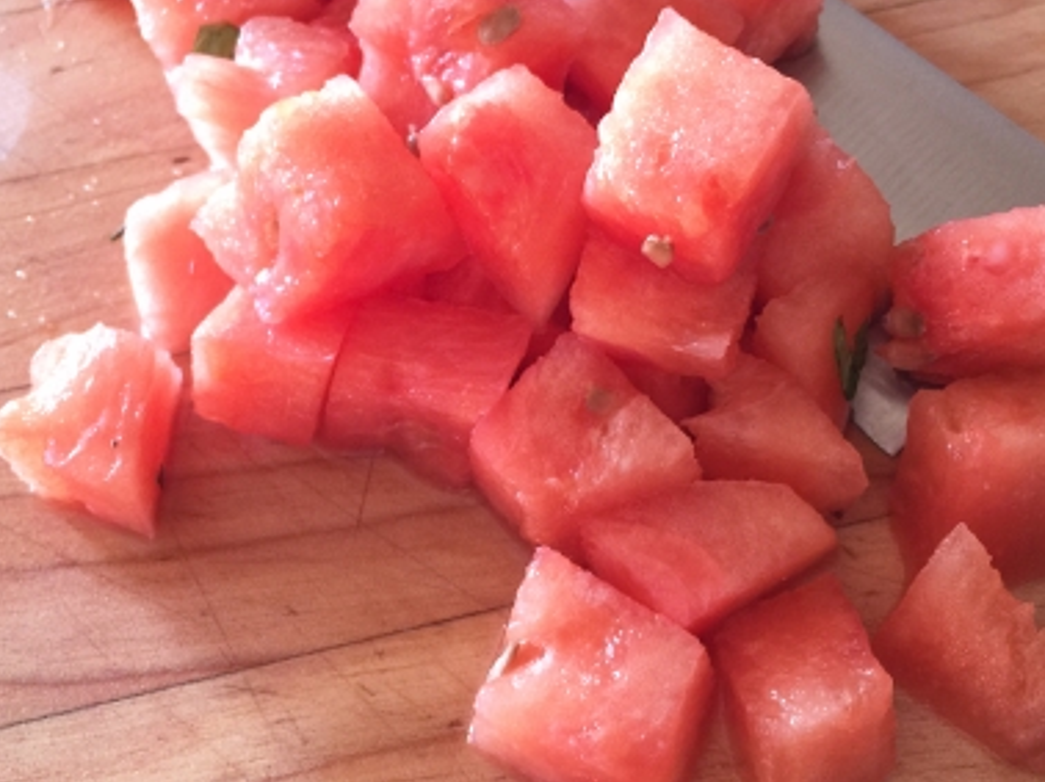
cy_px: 368
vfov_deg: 33.6
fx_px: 1297
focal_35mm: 43
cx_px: 536
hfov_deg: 43.9
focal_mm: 4.15
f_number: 2.2
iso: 50
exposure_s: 1/15
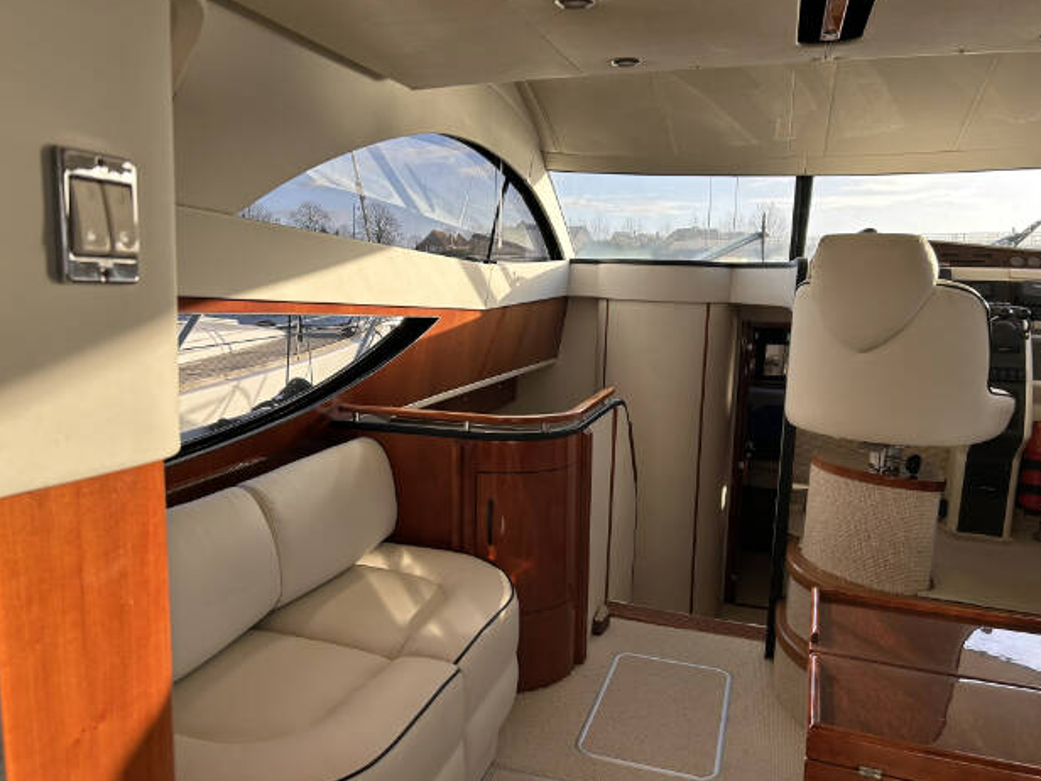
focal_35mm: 27
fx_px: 812
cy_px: 394
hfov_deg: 65.3
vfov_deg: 51.4
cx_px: 512
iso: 50
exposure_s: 1/666
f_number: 1.5
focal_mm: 5.7
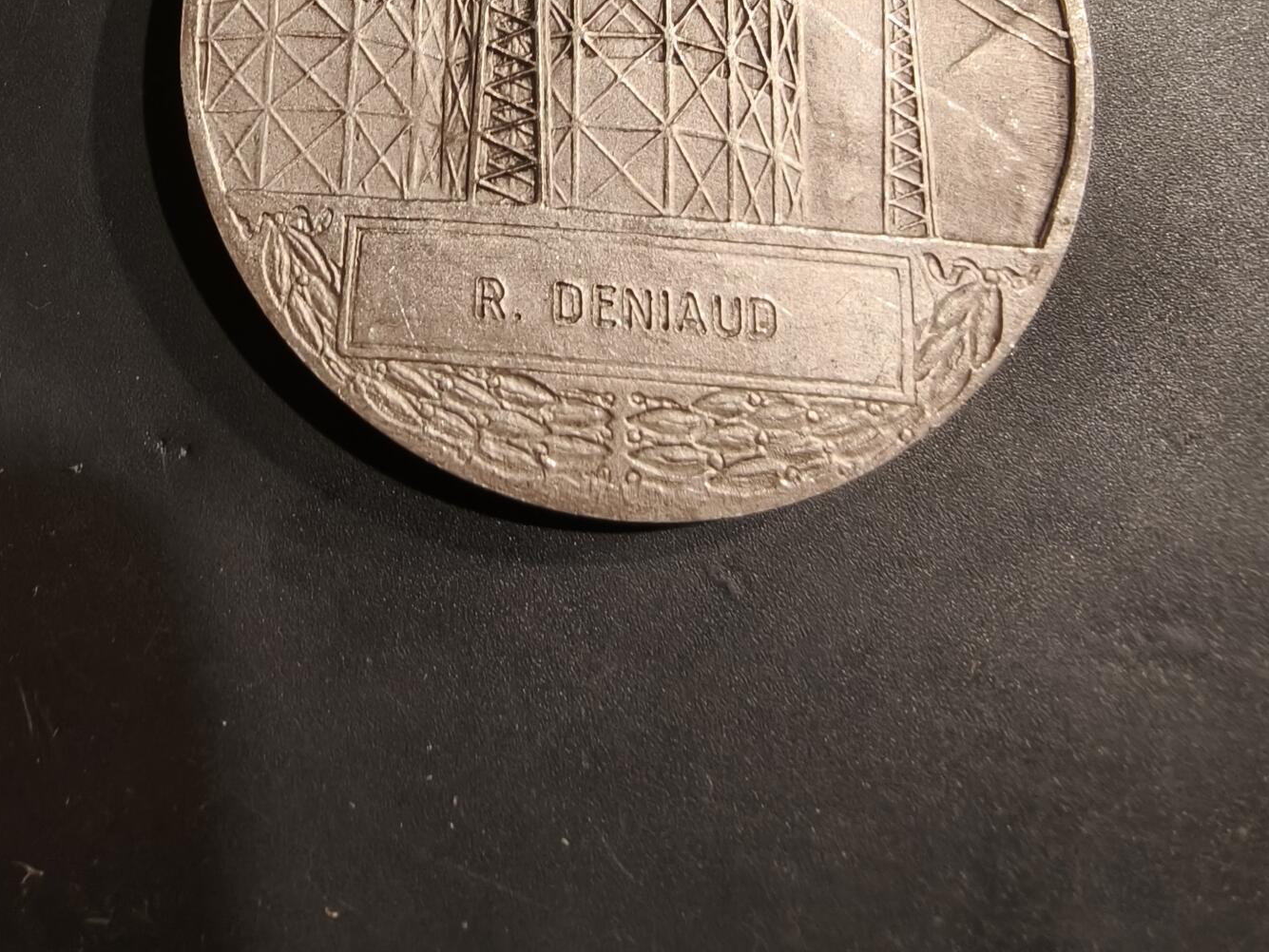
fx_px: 1137
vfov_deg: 44.2
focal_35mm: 31
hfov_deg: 58.3
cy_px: 257
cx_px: 635
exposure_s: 1/100
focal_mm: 2.32
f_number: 2
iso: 125
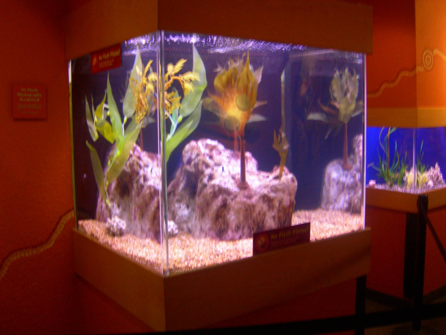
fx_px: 490
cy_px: 168
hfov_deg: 49.0
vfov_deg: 37.7
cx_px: 223
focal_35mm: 38
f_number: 2.8
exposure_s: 1/3.3
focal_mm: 7.8
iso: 200
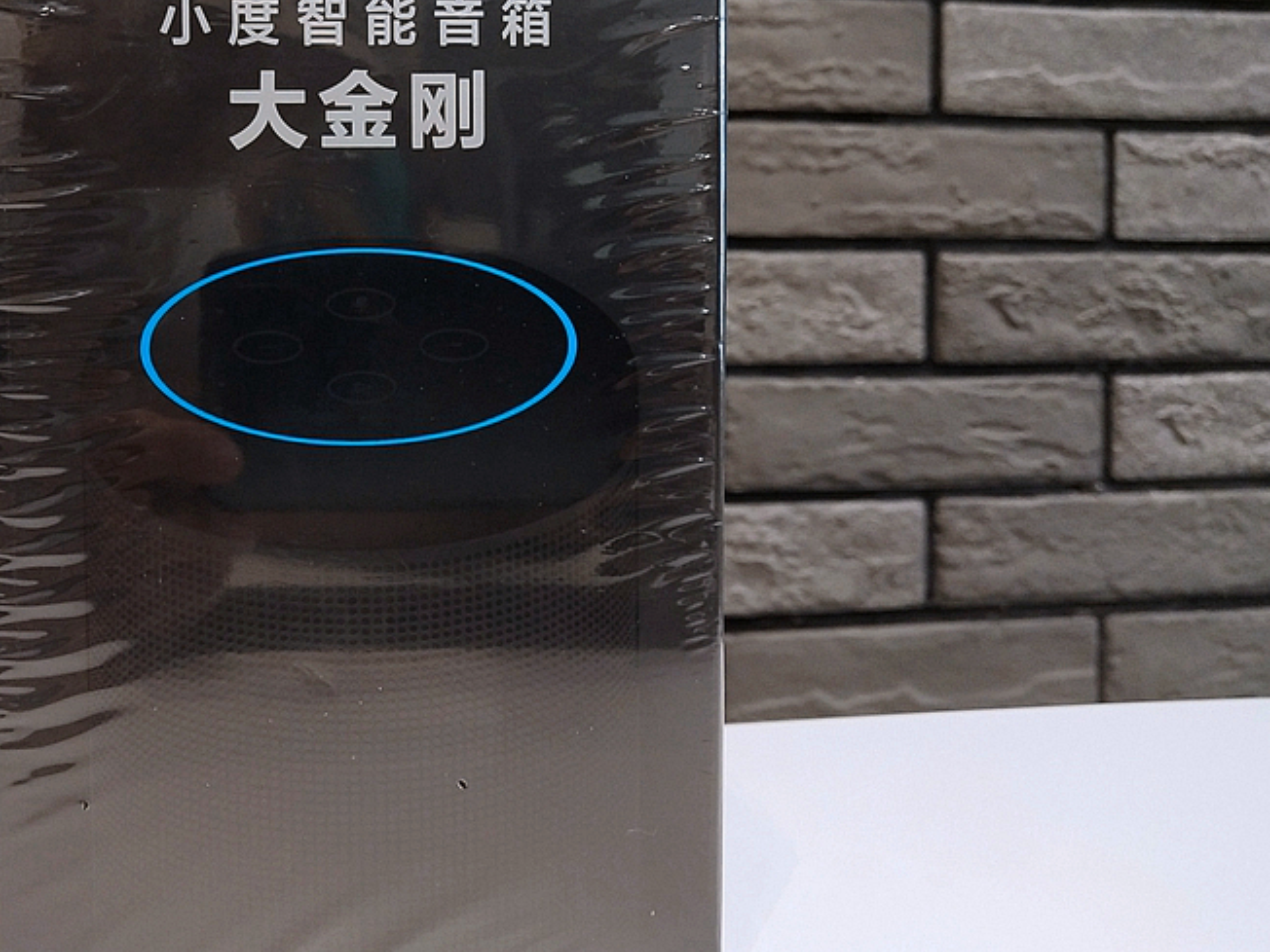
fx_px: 1688
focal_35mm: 46
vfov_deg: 31.5
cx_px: 372
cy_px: 424
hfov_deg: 40.4
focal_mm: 3.95
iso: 404
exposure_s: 1/50
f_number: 1.8
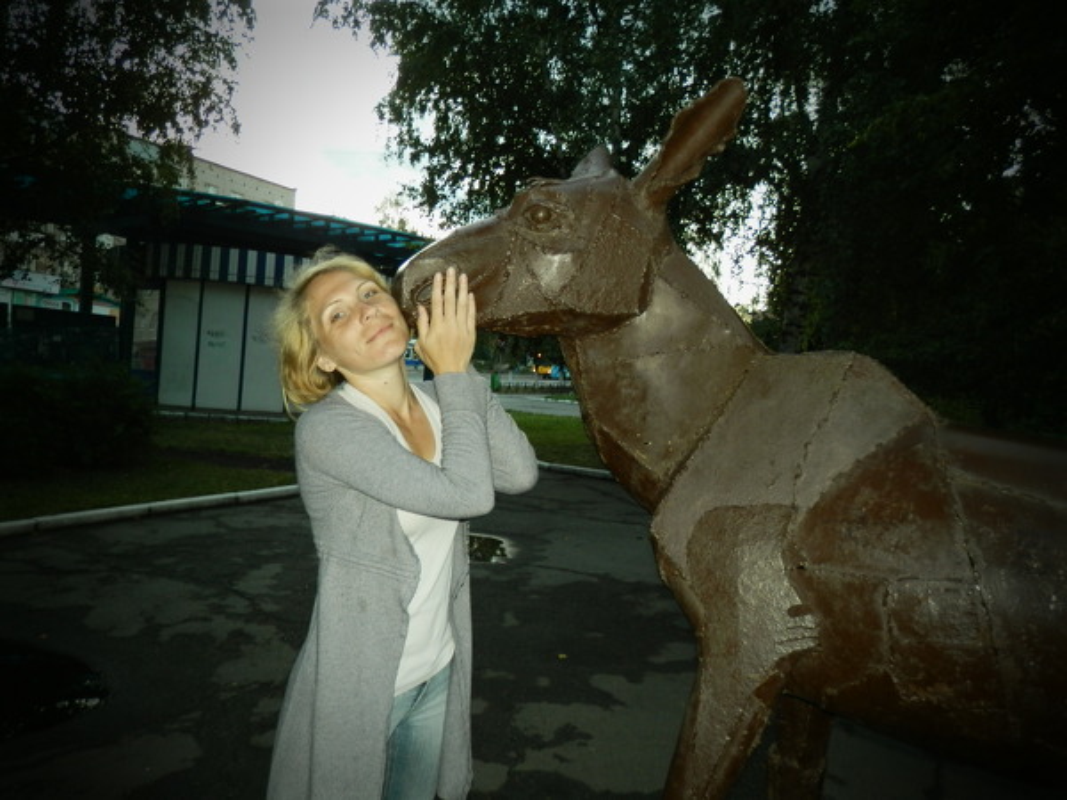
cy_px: 400
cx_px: 534
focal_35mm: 25
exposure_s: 1/30
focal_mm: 4.5
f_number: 3
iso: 100
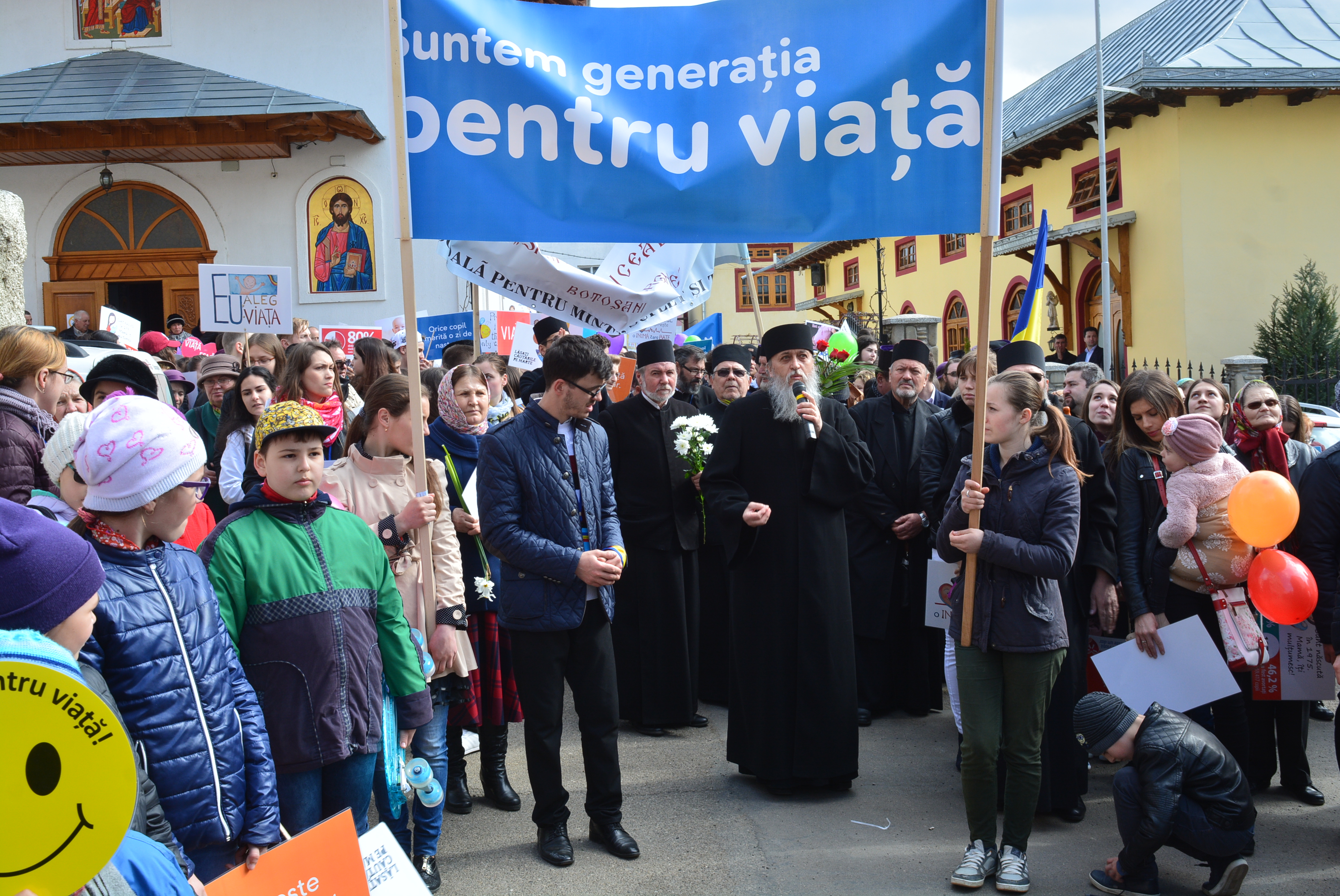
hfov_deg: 51.2
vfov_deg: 35.6
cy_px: 448
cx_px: 670
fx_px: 1397
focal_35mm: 38
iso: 200
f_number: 10
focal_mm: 25
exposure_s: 1/80
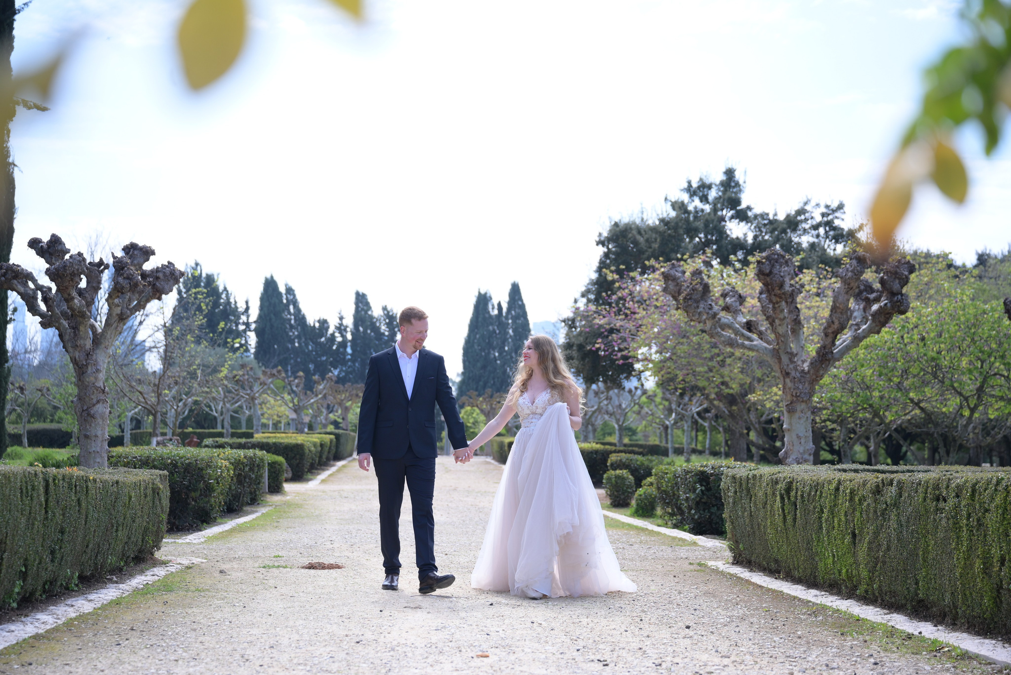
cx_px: 506
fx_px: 1461
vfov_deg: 26.0
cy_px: 338
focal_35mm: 52
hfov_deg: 38.2
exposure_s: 1/800
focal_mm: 52
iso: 125
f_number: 3.5
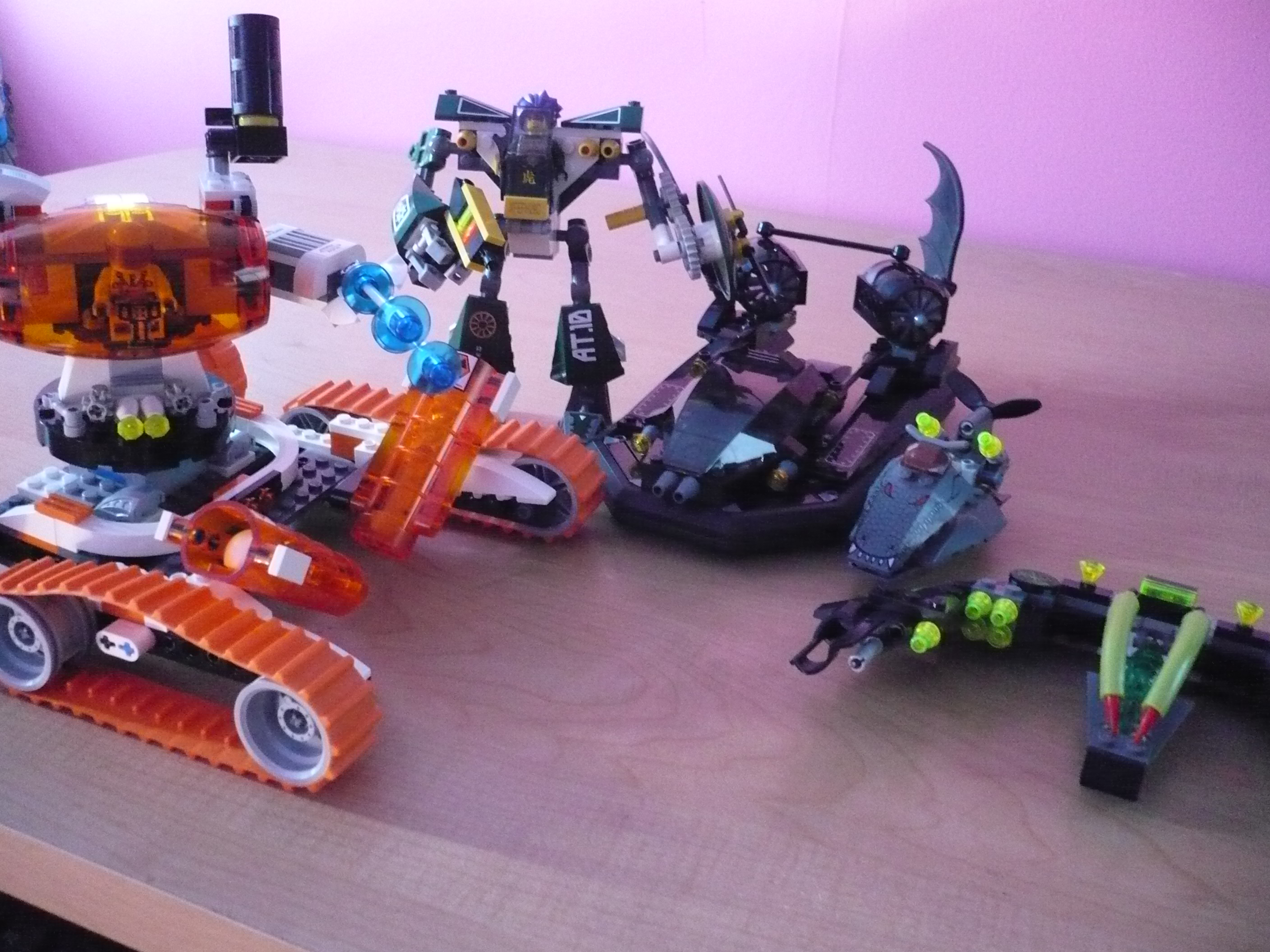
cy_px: 476
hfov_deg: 52.6
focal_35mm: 35
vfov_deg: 40.7
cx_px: 635
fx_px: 1284
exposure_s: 1/15
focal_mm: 5.8
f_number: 2.8
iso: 800
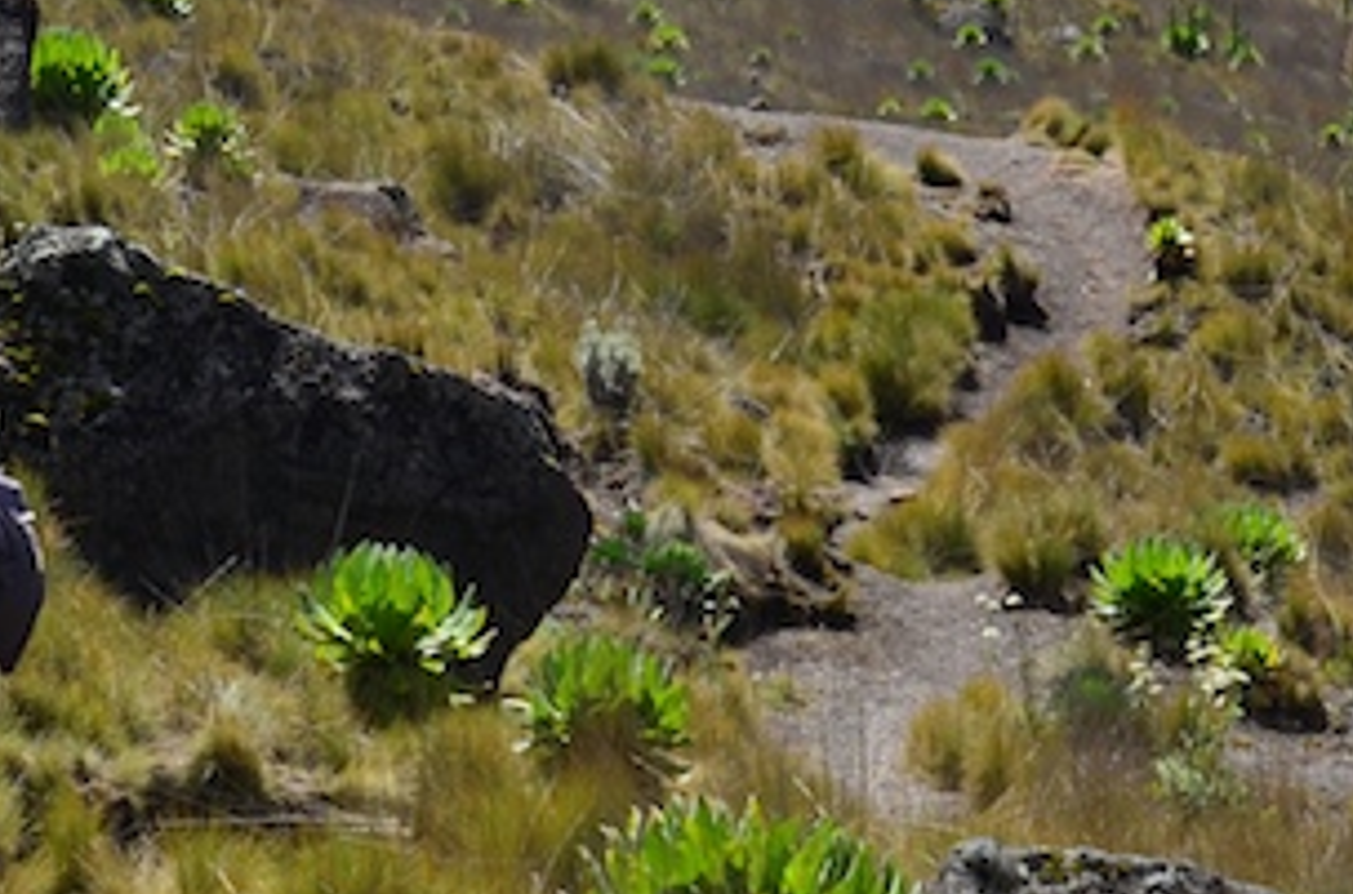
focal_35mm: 192
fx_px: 7197
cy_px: 182
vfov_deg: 7.1
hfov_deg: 10.7
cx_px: 236
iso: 100
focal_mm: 38
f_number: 8
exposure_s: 1/250
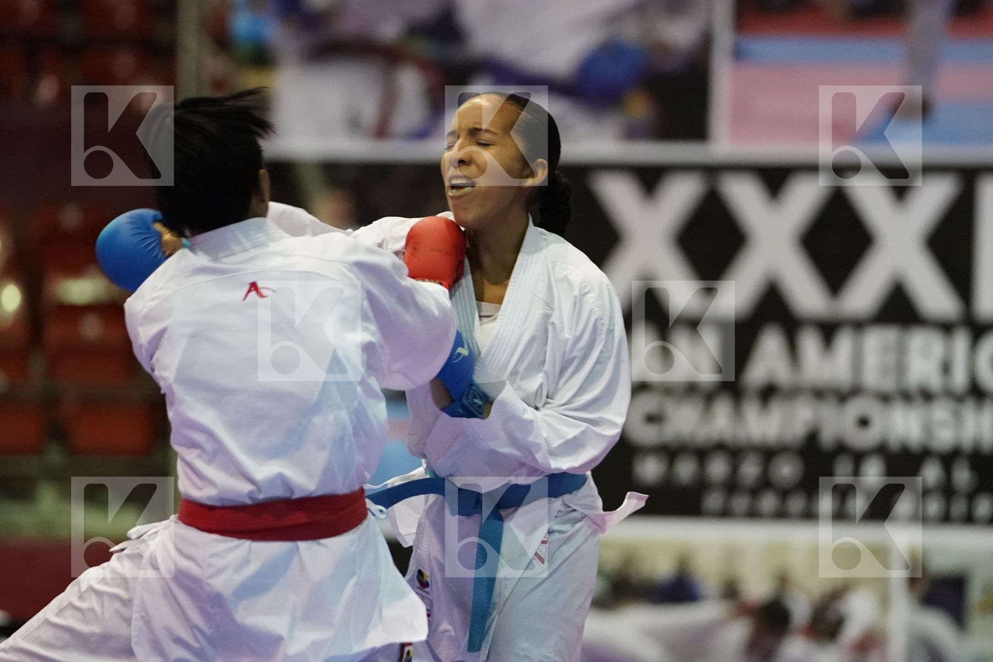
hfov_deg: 7.5
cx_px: 496
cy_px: 331
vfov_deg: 5.0
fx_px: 7612
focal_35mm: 276
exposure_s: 1/640
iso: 6400
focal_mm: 184
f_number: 2.8
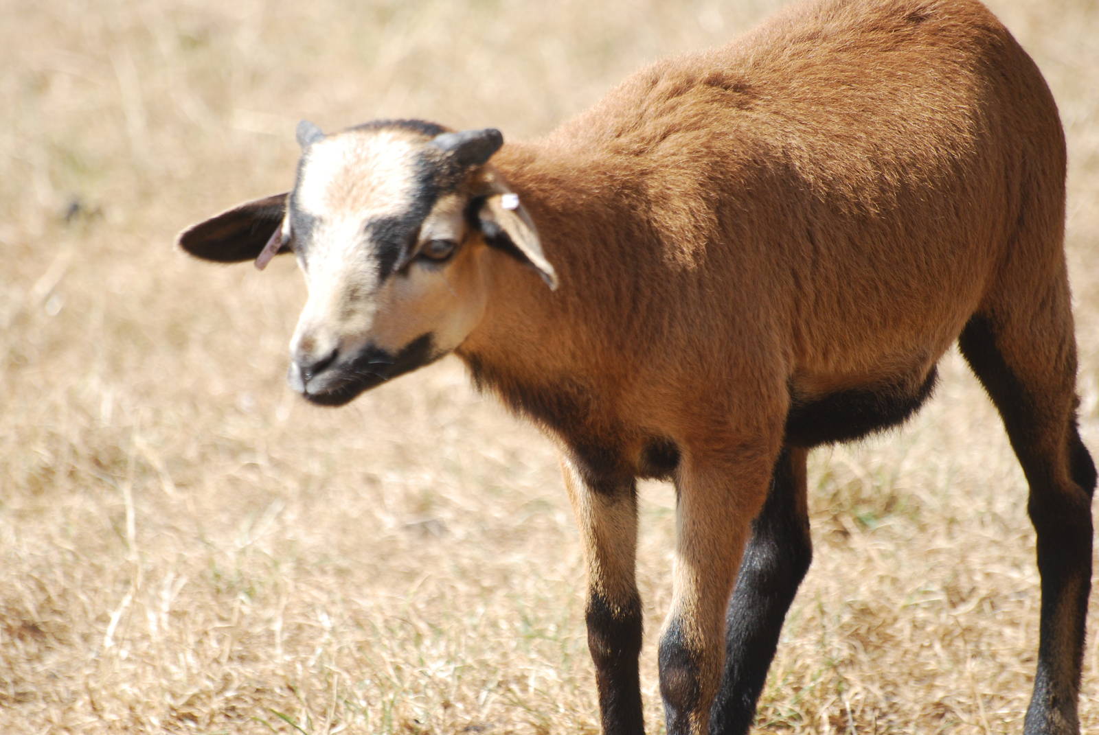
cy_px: 368
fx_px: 13754
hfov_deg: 4.6
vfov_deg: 3.1
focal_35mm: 450
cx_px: 550
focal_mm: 300
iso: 360
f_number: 5.6
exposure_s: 1/500
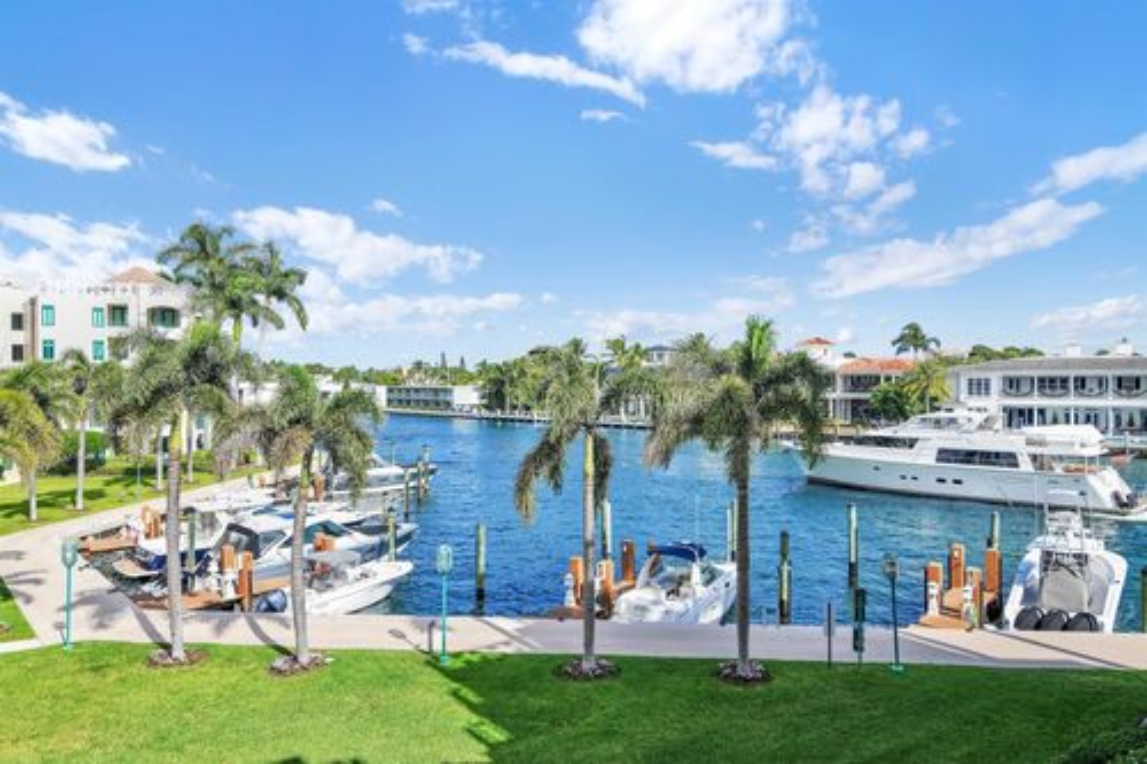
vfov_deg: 49.5
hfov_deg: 69.4
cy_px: 382
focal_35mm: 26
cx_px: 574
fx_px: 828
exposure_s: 1/1000
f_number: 8
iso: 200
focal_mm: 26
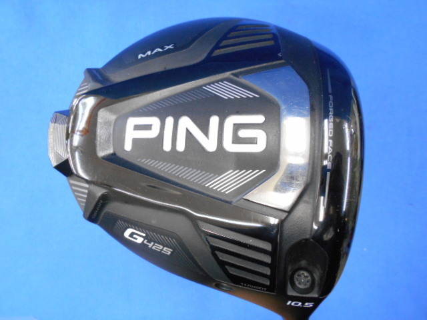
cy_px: 160
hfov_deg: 67.3
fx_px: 321
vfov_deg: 53.1
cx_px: 214
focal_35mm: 26
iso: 400
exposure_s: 1/25
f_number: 3.2
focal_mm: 4.6
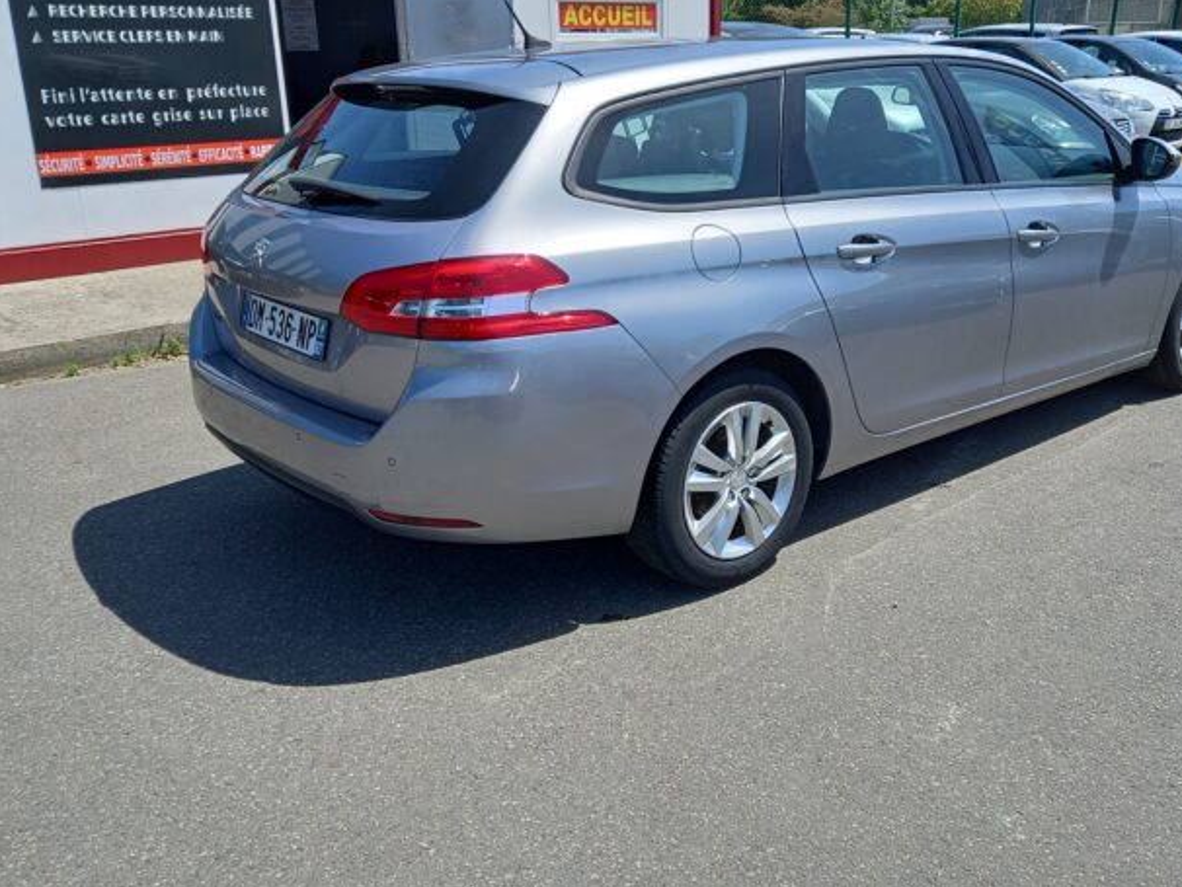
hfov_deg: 55.2
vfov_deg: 42.9
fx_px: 1127
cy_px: 390
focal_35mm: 33
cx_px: 650
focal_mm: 4.6
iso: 25
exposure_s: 1/526
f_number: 2
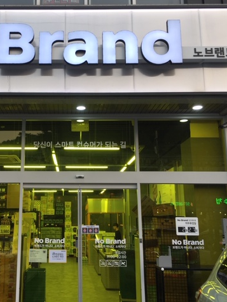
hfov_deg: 36.3
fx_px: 341
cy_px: 151
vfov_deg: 47.9
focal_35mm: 39
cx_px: 67
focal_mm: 4.15
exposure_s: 1/60
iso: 25
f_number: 2.2
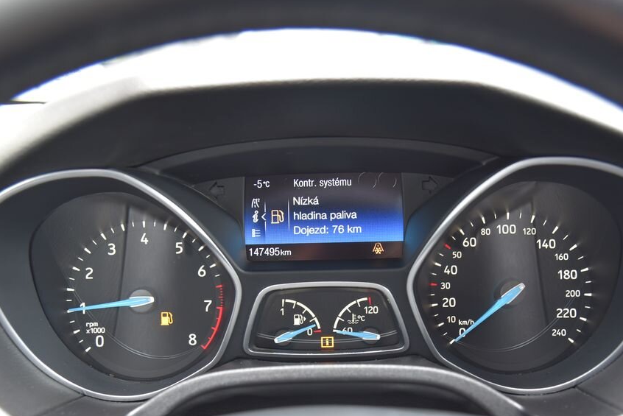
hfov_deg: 42.7
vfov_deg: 29.2
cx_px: 328
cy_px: 247
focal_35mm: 46
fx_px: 796
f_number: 4
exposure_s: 1/25
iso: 500
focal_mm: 38
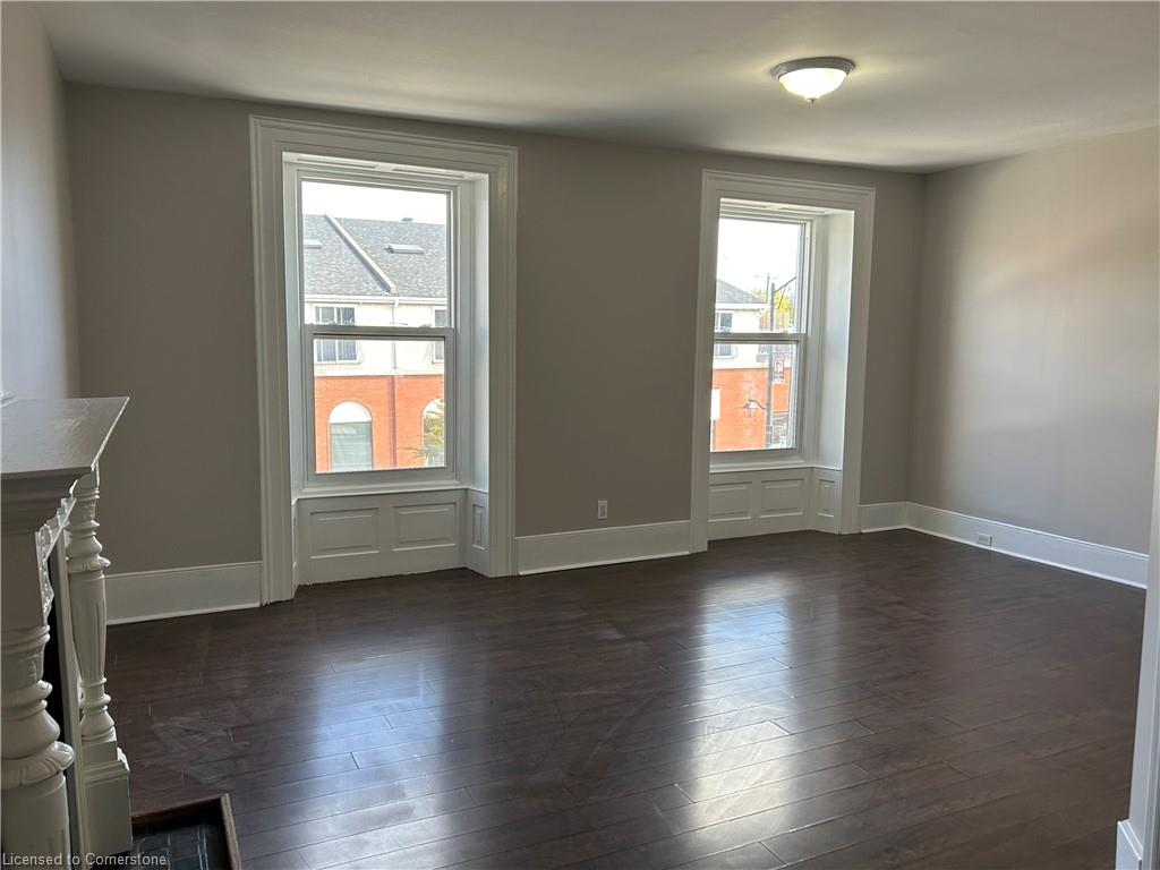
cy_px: 435
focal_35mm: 26
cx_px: 580
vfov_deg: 53.1
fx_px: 871
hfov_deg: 67.3
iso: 64
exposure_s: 1/142
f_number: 1.5
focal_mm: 5.7
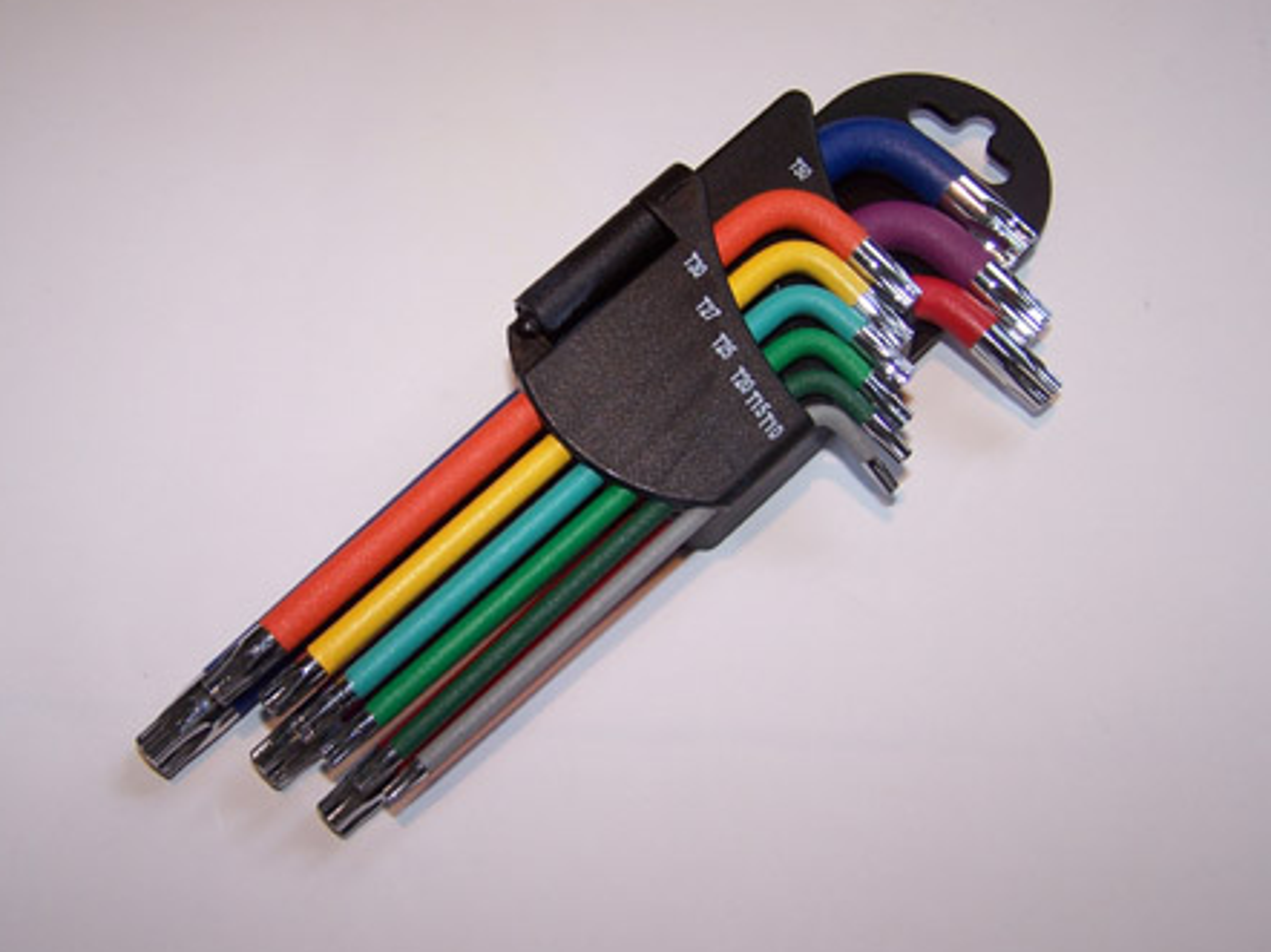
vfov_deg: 33.6
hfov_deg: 43.8
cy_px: 450
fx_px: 1578
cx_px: 564
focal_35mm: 43
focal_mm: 6.3
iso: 80
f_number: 2.8
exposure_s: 1/80
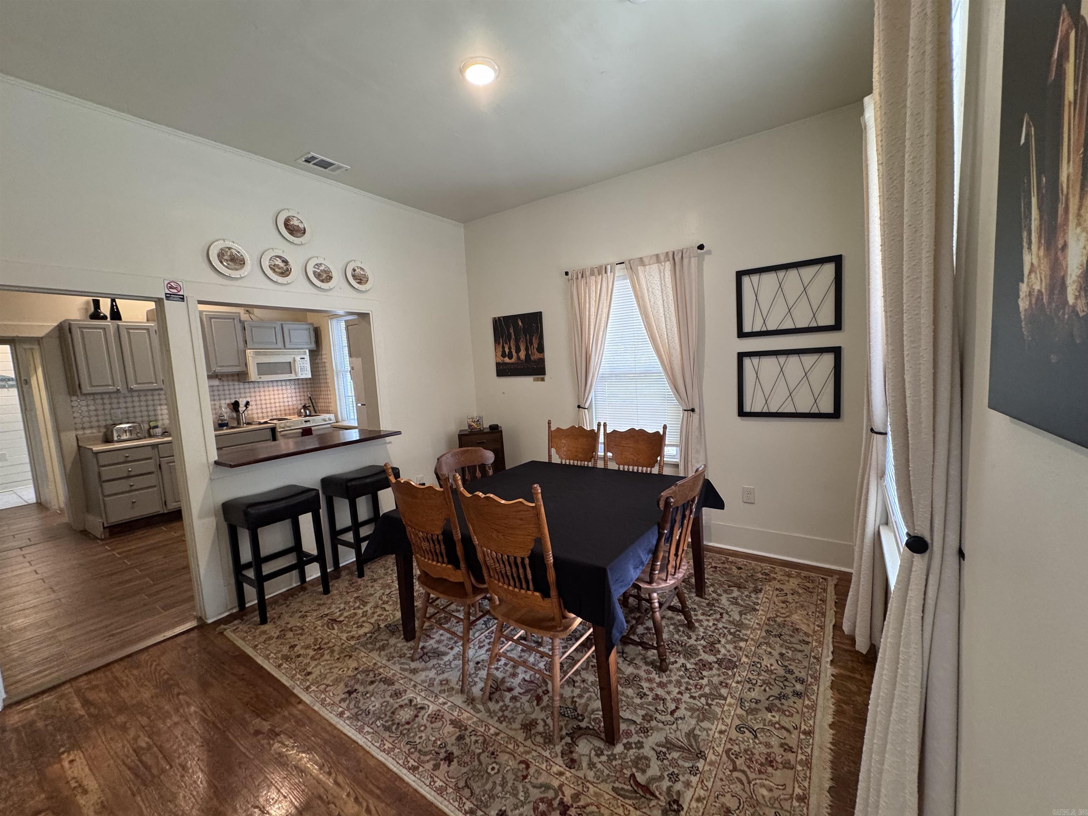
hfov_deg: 102.1
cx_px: 544
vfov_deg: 85.7
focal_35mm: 14
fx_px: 440
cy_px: 408
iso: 250
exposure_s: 1/60
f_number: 2.2
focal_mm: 2.22
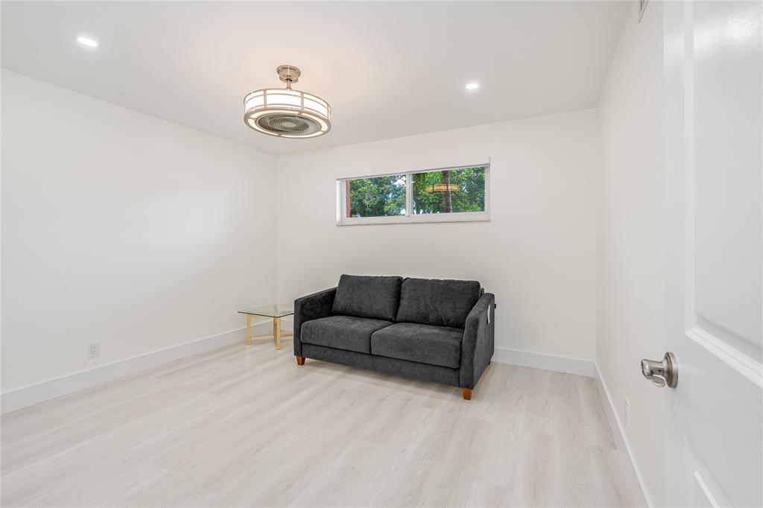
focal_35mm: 16
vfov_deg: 73.7
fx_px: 339
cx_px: 382
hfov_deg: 96.8
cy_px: 254
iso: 200
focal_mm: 16
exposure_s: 1/20
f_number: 9
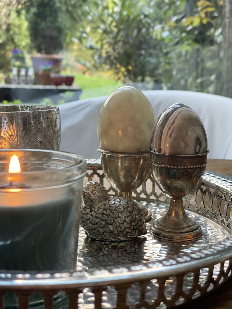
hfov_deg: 28.0
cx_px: 116
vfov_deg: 36.8
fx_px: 465
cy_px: 154
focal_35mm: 52
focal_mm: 6
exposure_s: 1/101
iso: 250
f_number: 2
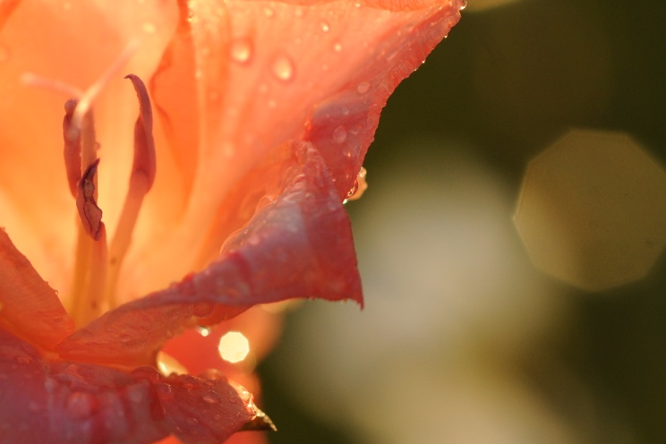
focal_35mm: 430
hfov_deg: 4.8
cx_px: 124
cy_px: 152
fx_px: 7954
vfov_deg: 3.2
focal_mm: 200
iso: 800
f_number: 6.7
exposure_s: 1/750
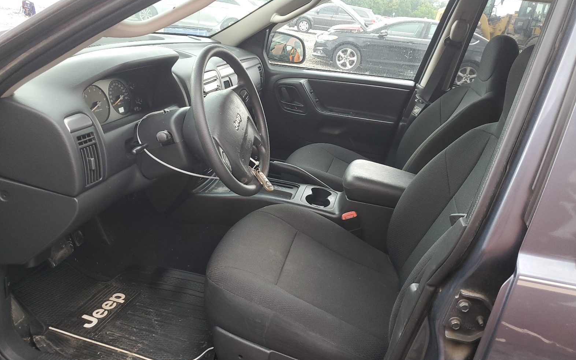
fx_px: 439
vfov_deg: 44.5
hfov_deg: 66.5
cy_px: 186
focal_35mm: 28
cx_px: 287
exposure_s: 1/120
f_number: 1.5
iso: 90
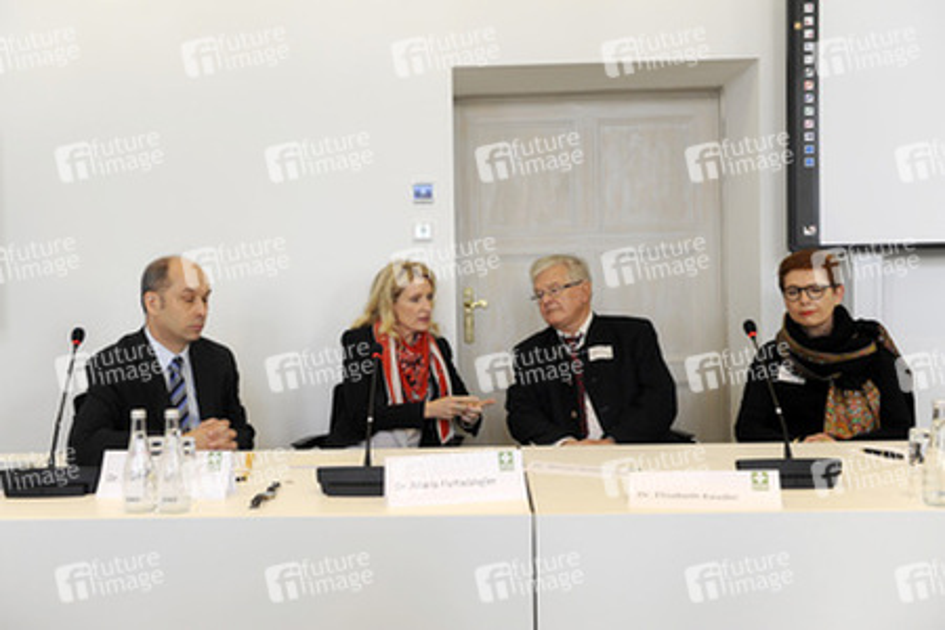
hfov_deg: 55.8
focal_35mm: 34
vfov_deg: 38.9
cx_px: 472
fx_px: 892
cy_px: 315
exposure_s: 1/125
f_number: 4
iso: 800
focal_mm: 34
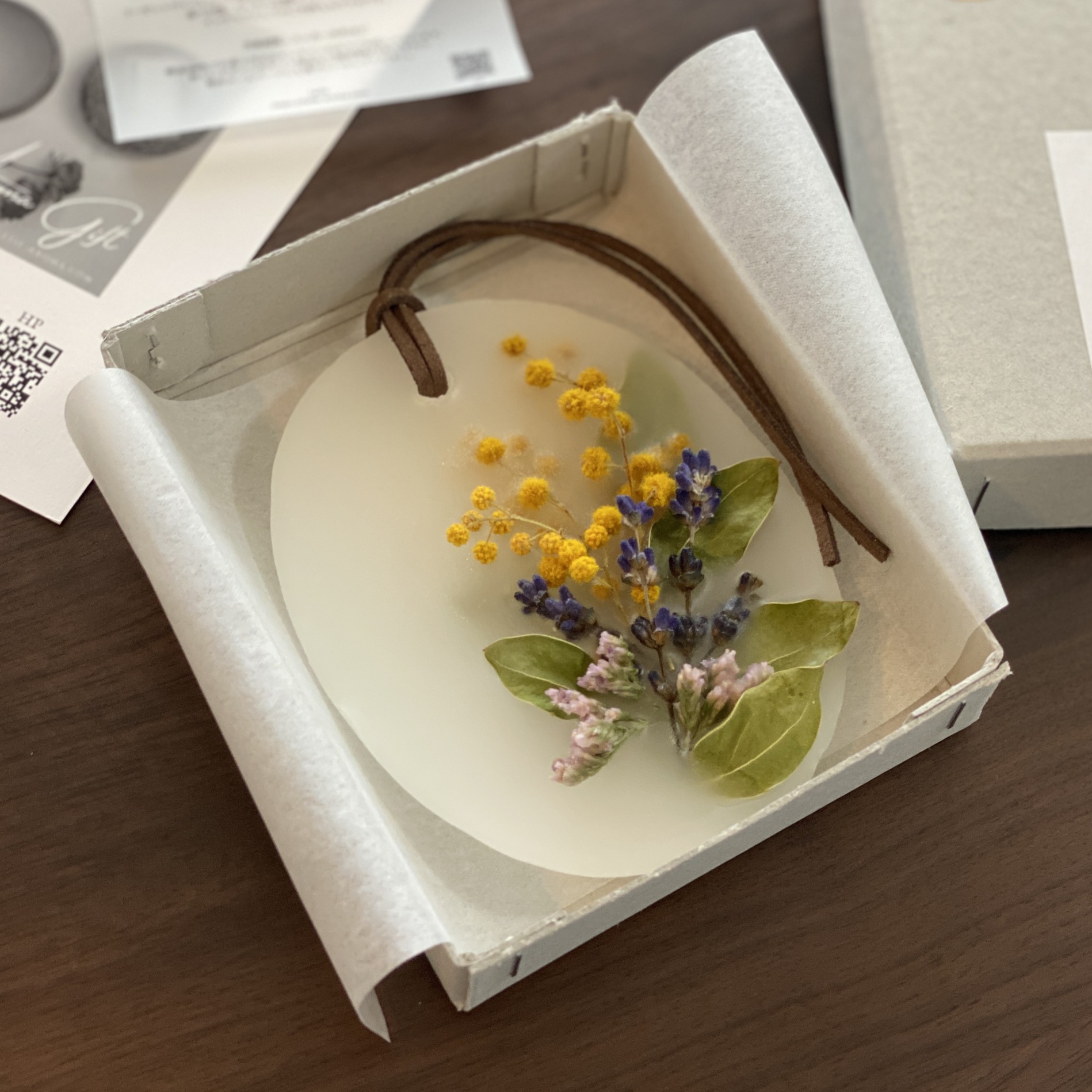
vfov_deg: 27.7
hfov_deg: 27.7
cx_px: 660
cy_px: 544
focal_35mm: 62
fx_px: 2213
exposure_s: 1/122
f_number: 2
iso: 125
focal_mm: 6
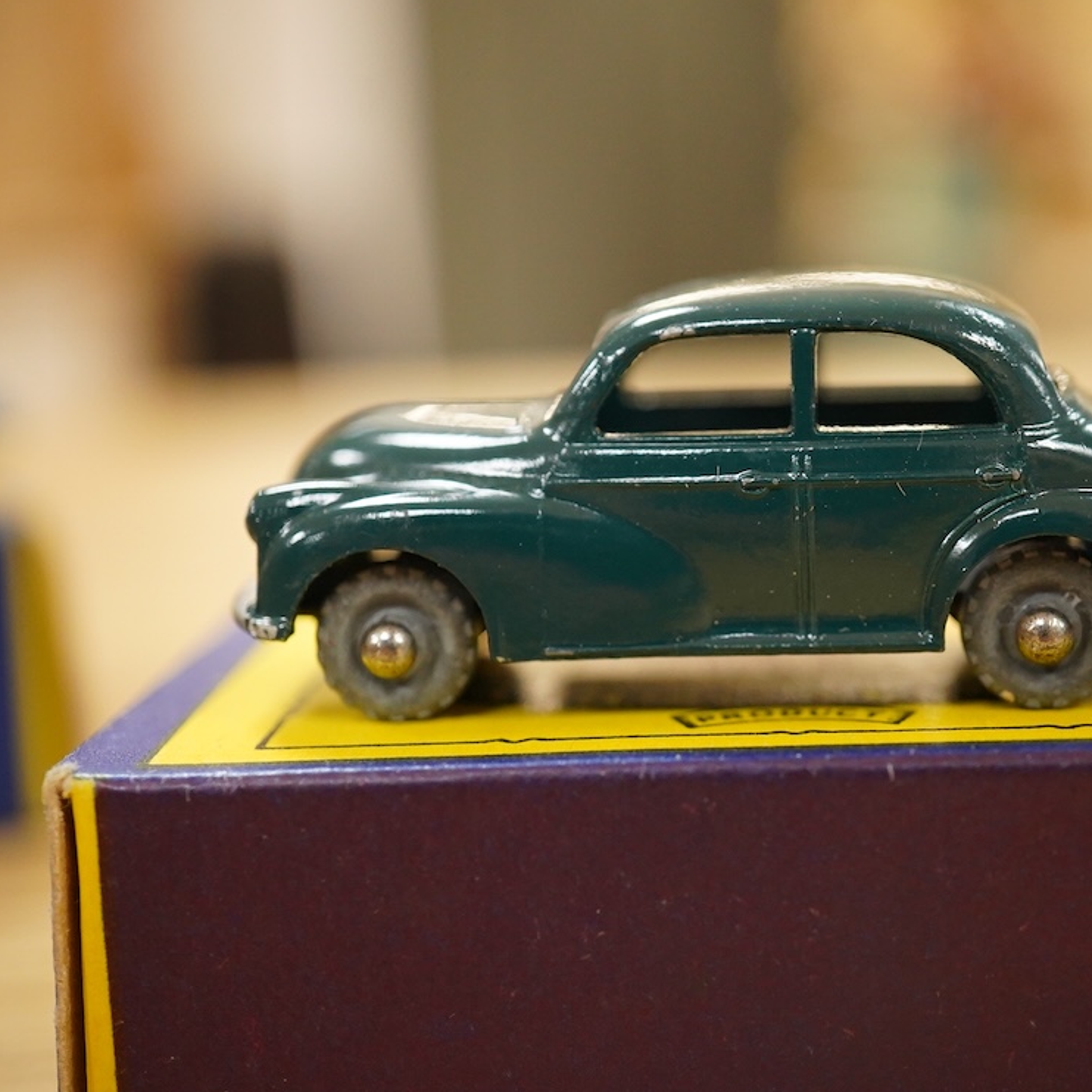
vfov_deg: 29.6
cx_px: 717
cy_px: 549
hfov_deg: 29.4
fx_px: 2070
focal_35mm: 58
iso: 2500
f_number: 5.6
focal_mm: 30
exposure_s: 1/160
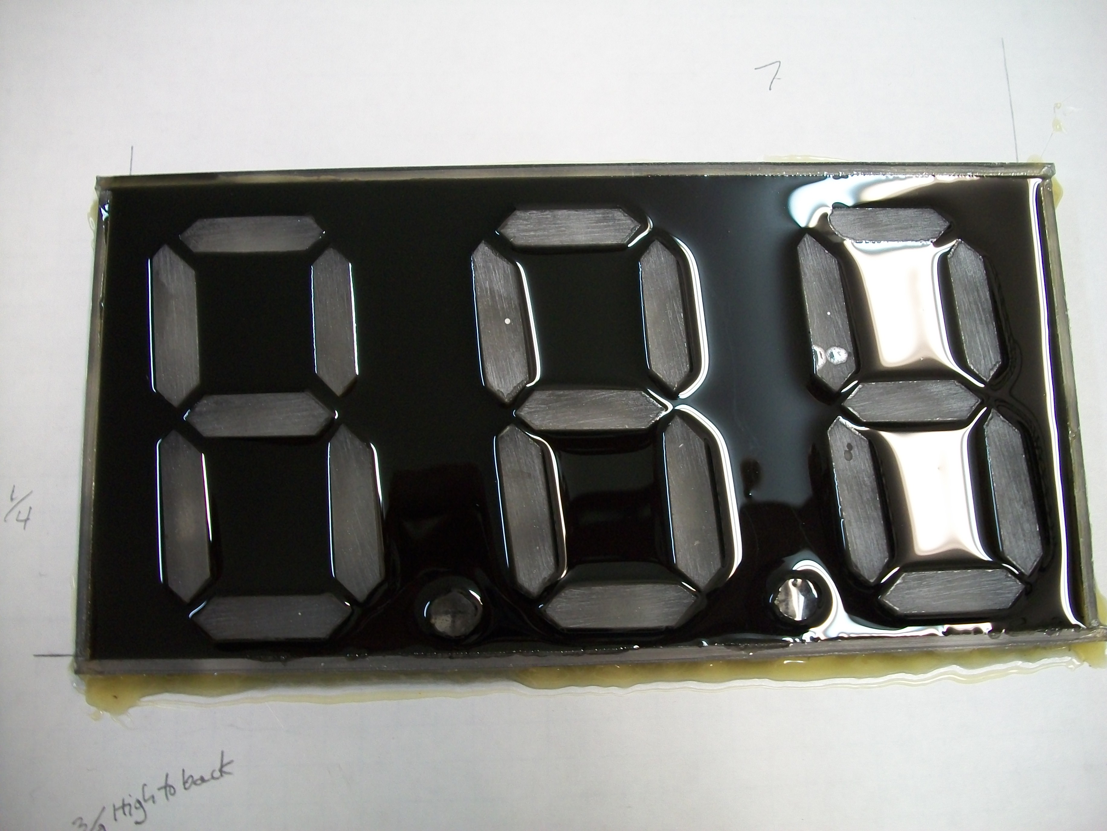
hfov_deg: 56.8
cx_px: 554
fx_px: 1023
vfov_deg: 44.2
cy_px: 416
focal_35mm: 32
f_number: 2.9
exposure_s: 1/15
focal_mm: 5.7
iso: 160
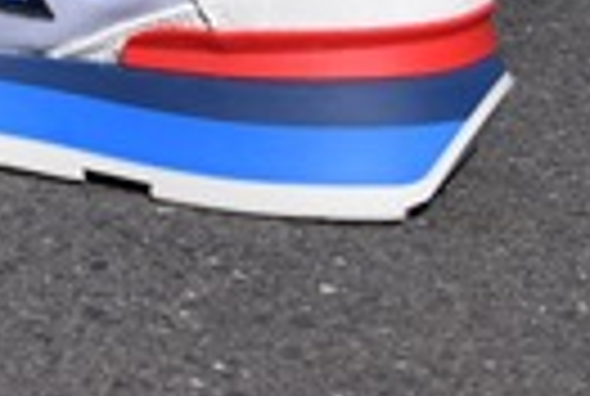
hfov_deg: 7.5
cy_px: -464
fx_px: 4320
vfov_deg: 5.1
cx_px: -558
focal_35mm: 263
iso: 200
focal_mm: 36
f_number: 8
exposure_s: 1/800
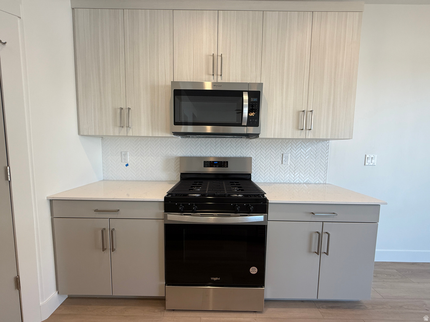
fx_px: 174
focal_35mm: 14
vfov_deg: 85.7
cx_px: 215
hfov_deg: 102.1
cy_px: 161
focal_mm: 2.22
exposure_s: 1/120
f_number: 2.2
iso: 100
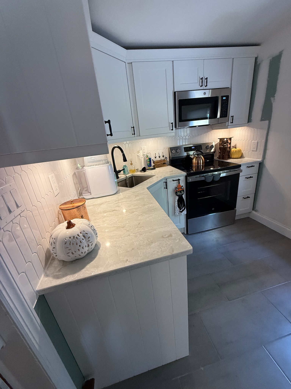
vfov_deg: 102.1
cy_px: 194
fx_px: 157
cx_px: 146
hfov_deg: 85.7
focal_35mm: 14
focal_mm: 2.22
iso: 200
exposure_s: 1/99
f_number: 2.2
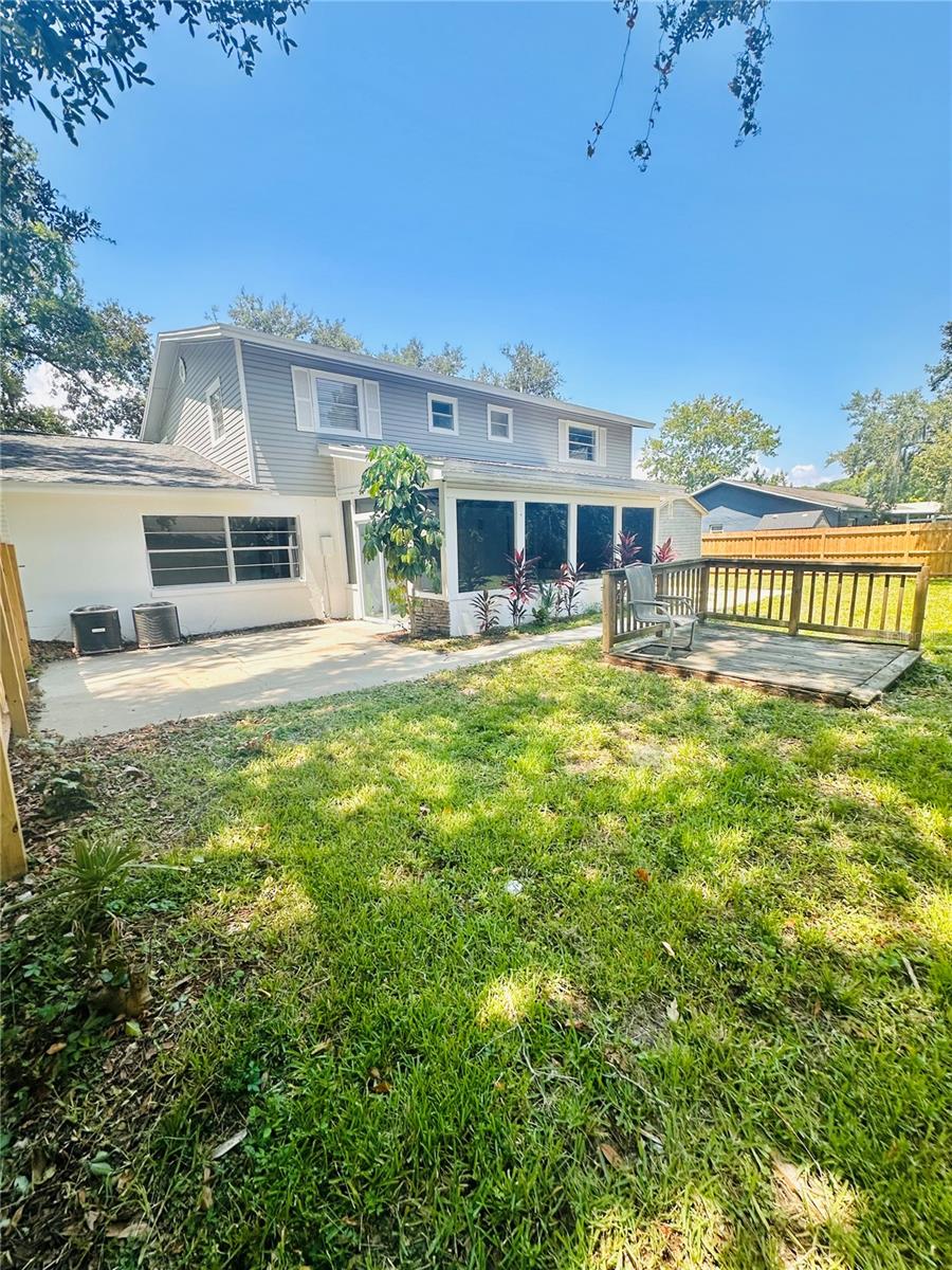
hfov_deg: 85.7
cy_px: 635
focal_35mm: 14
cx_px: 476
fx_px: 513
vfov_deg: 102.1
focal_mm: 2.22
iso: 40
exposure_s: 1/530
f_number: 2.2
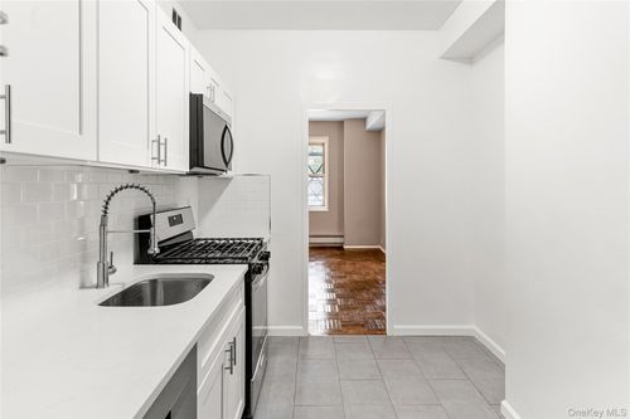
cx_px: 315
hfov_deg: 81.2
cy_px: 210
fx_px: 367
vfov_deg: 59.5
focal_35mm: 21
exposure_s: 1
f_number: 8
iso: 200
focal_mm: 21
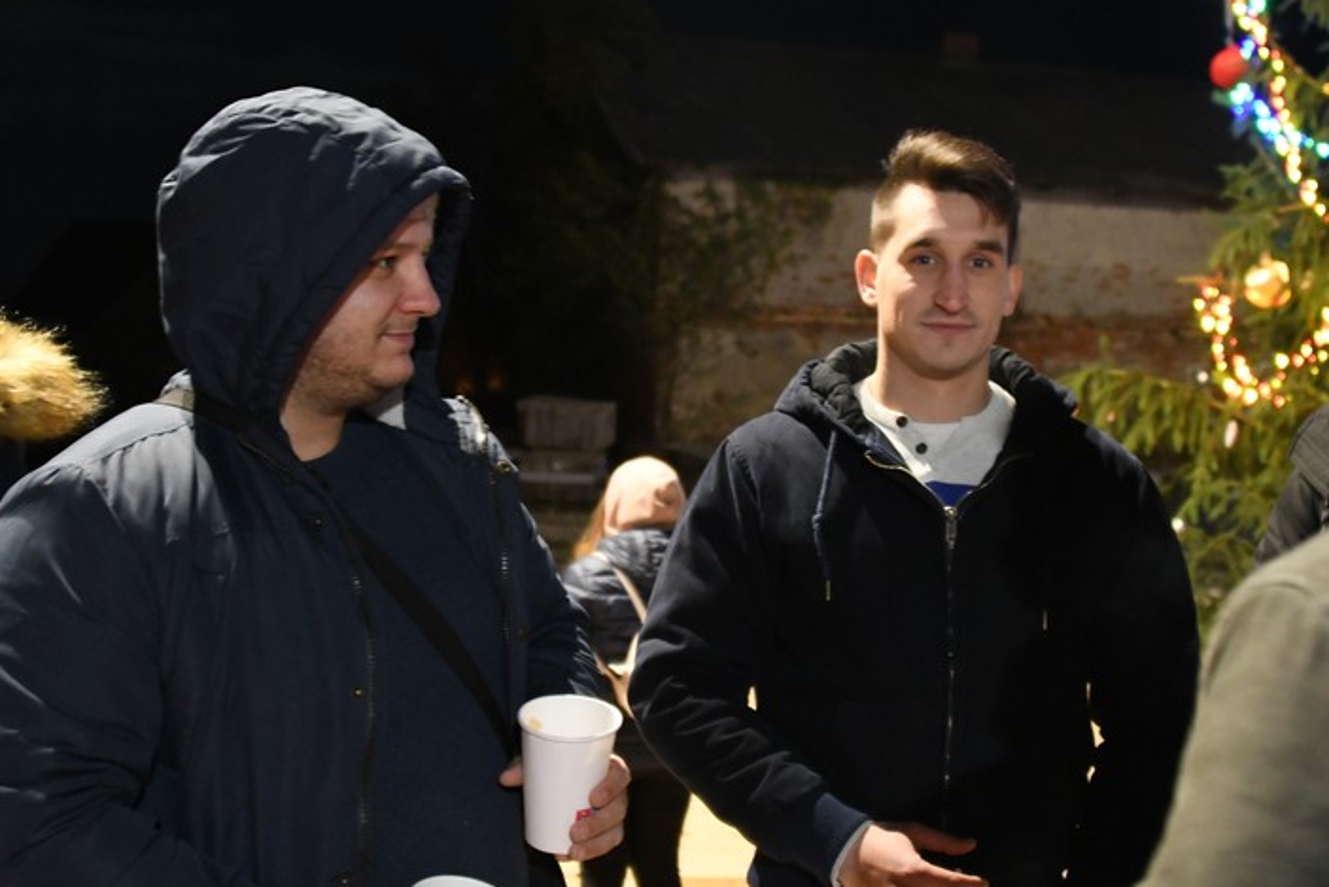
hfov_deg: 40.3
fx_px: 1809
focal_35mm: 49
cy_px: 430
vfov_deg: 27.5
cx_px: 682
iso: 6400
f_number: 3.5
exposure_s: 1/20
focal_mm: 28
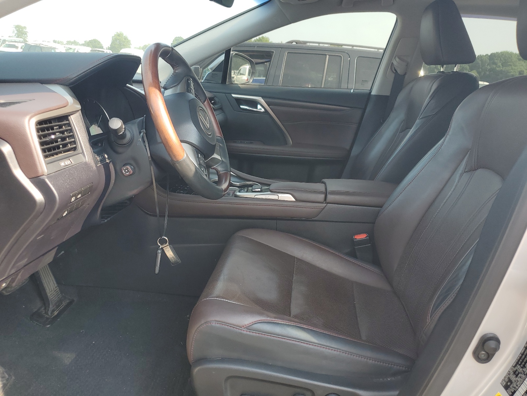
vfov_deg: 53.1
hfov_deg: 67.3
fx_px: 396
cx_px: 264
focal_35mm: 26
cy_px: 198
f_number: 1.5
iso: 50
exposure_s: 1/385
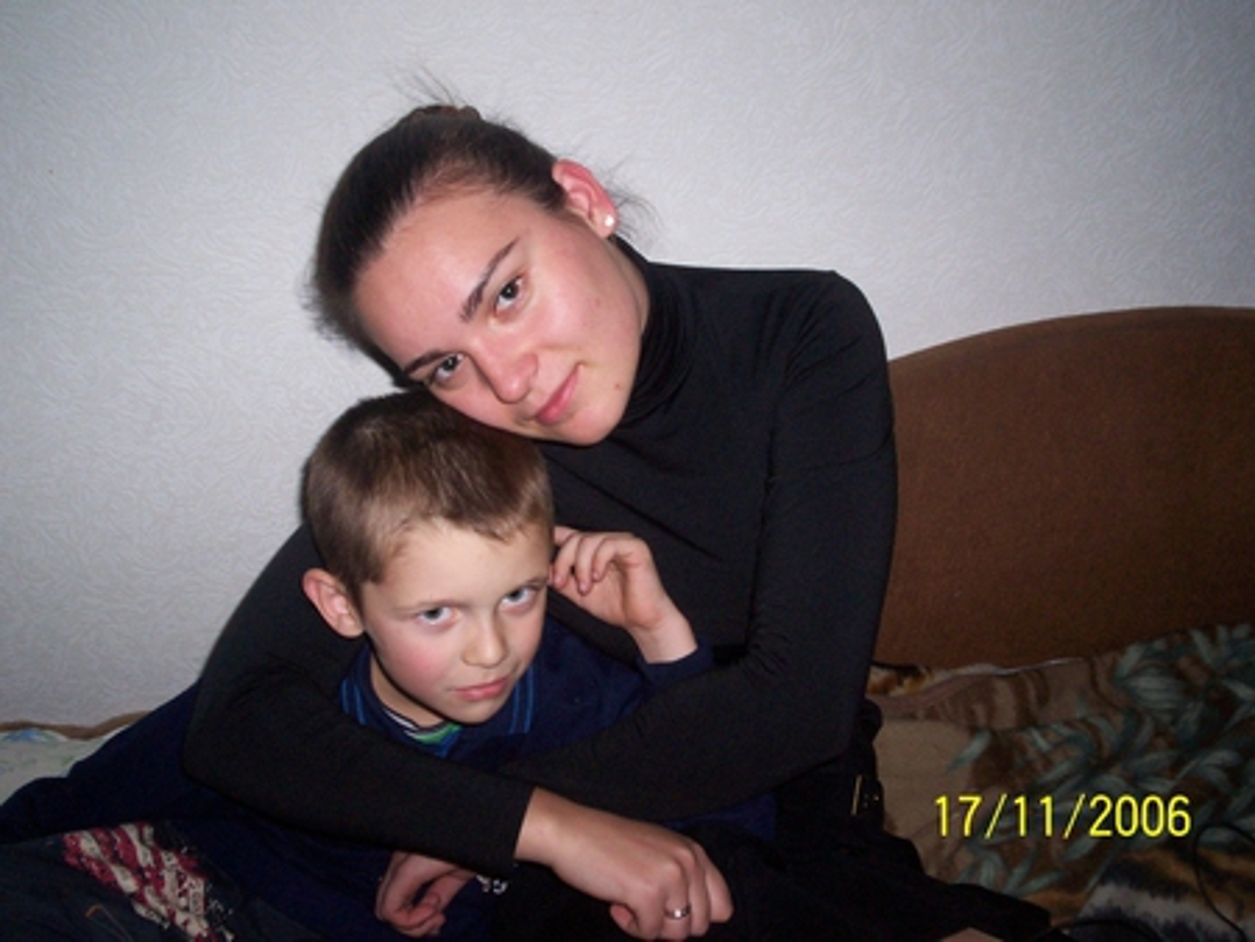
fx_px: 1306
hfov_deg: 51.3
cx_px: 628
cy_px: 471
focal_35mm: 36
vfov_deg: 39.7
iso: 140
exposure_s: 1/64
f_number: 4.5
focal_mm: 5.9
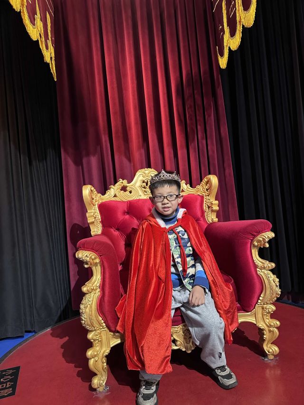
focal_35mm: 24
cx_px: 152
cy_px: 202
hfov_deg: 56.8
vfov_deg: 71.6
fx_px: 281
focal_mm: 6.86
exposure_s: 1/50
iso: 400
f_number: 1.78
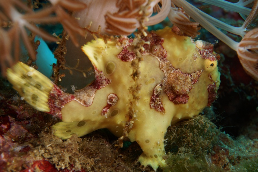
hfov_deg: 43.6
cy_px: 86
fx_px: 322
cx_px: 129
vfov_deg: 29.9
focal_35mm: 45
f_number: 11
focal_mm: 30
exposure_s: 1/60
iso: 200
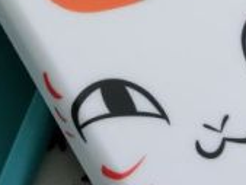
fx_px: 505
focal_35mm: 71
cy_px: 63
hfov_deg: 27.3
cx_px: 92
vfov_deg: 20.7
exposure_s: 1/60
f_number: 3
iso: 400
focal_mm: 4.24
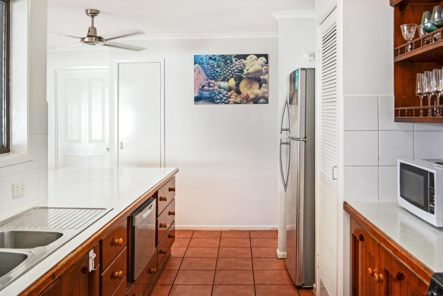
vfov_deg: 40.0
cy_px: 148
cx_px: 222
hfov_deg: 57.2
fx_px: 406
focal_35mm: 33
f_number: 4
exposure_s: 1/60
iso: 400
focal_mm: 22
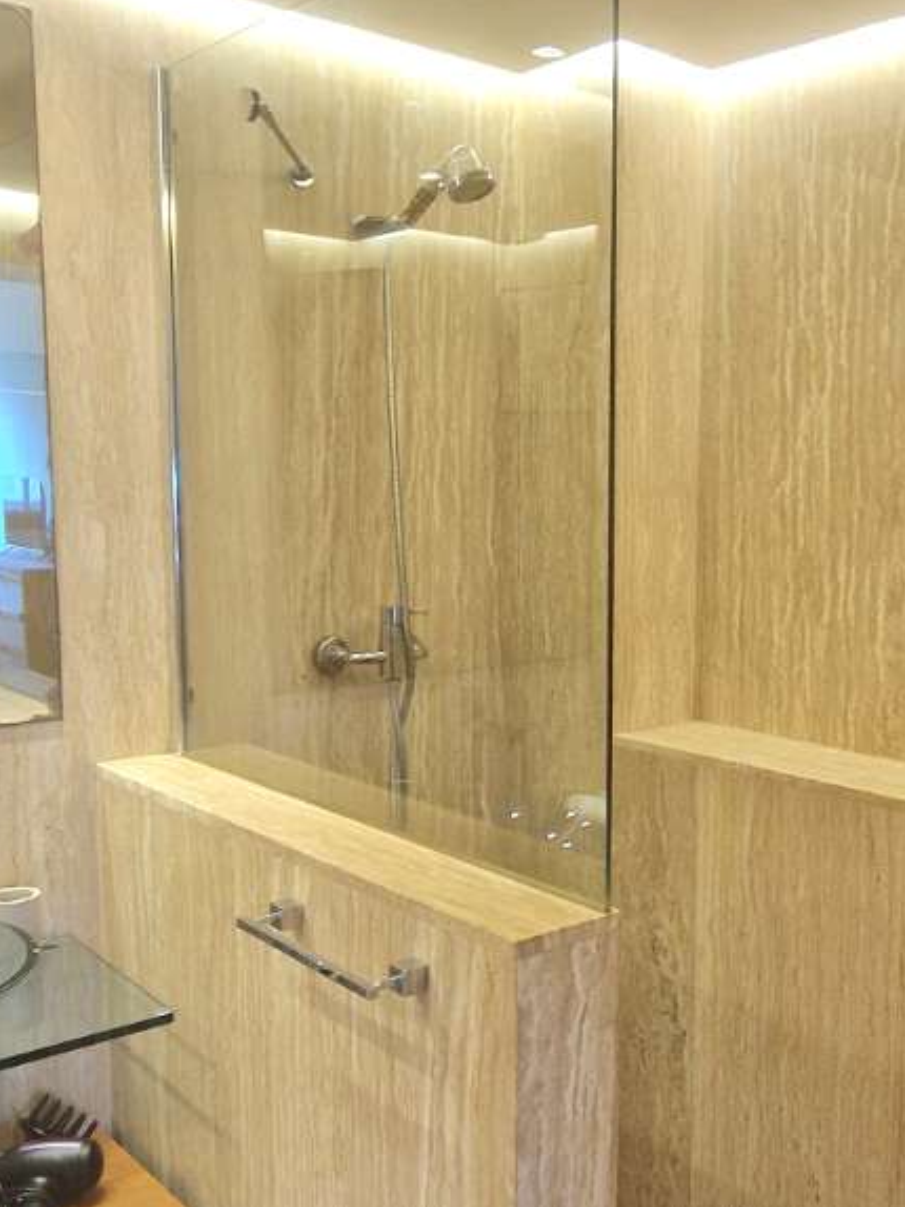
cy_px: 646
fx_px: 1186
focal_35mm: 34
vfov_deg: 53.9
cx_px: 657
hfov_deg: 40.8
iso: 80
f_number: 2.2
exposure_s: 1/50
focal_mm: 2.2
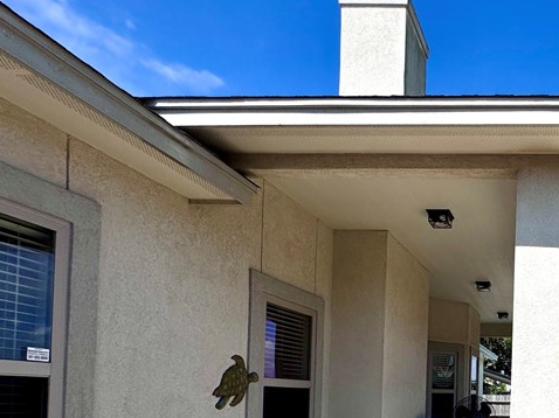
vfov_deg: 42.3
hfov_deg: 49.9
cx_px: 547
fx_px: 484
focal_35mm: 30
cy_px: 388
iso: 40
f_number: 2.2
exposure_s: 1/3906
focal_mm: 2.22
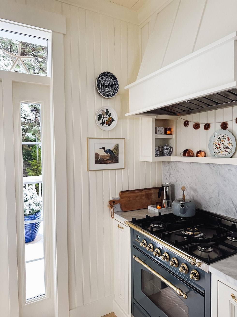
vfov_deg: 71.6
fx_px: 219
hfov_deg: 56.8
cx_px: 118
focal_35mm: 24
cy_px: 158
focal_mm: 6.86
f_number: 1.8
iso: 400
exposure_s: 1/60
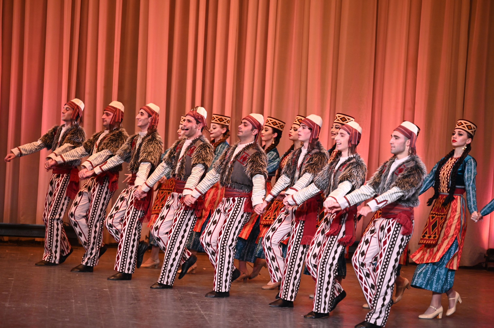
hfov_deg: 10.6
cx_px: 247
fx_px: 2674
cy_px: 164
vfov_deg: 7.0
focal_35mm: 195
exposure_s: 1/500
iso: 2500
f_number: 3.2
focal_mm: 195
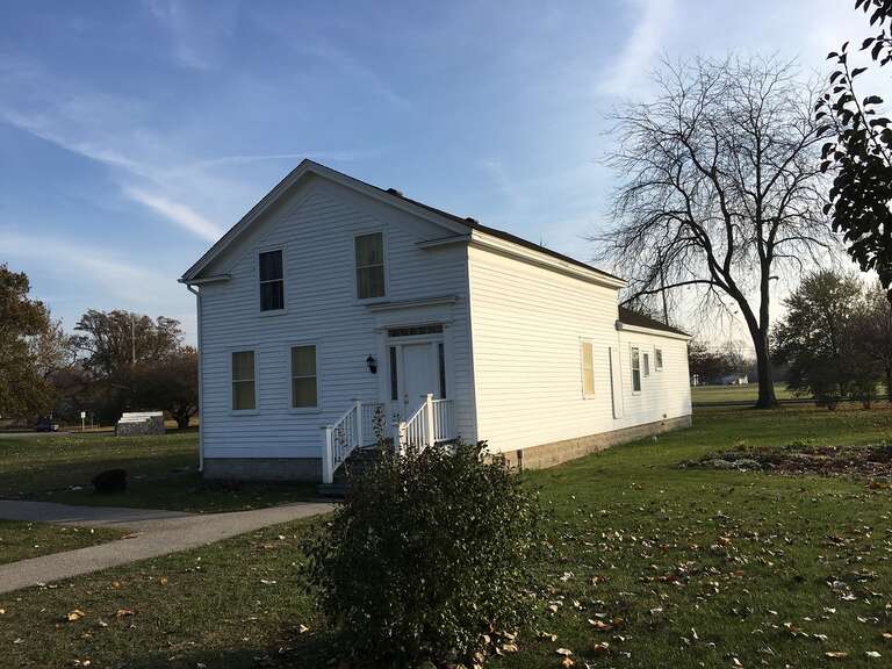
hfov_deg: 61.7
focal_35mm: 29
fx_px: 747
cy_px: 334
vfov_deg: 48.2
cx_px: 446
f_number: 2.2
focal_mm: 4.15
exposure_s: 1/1202
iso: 25
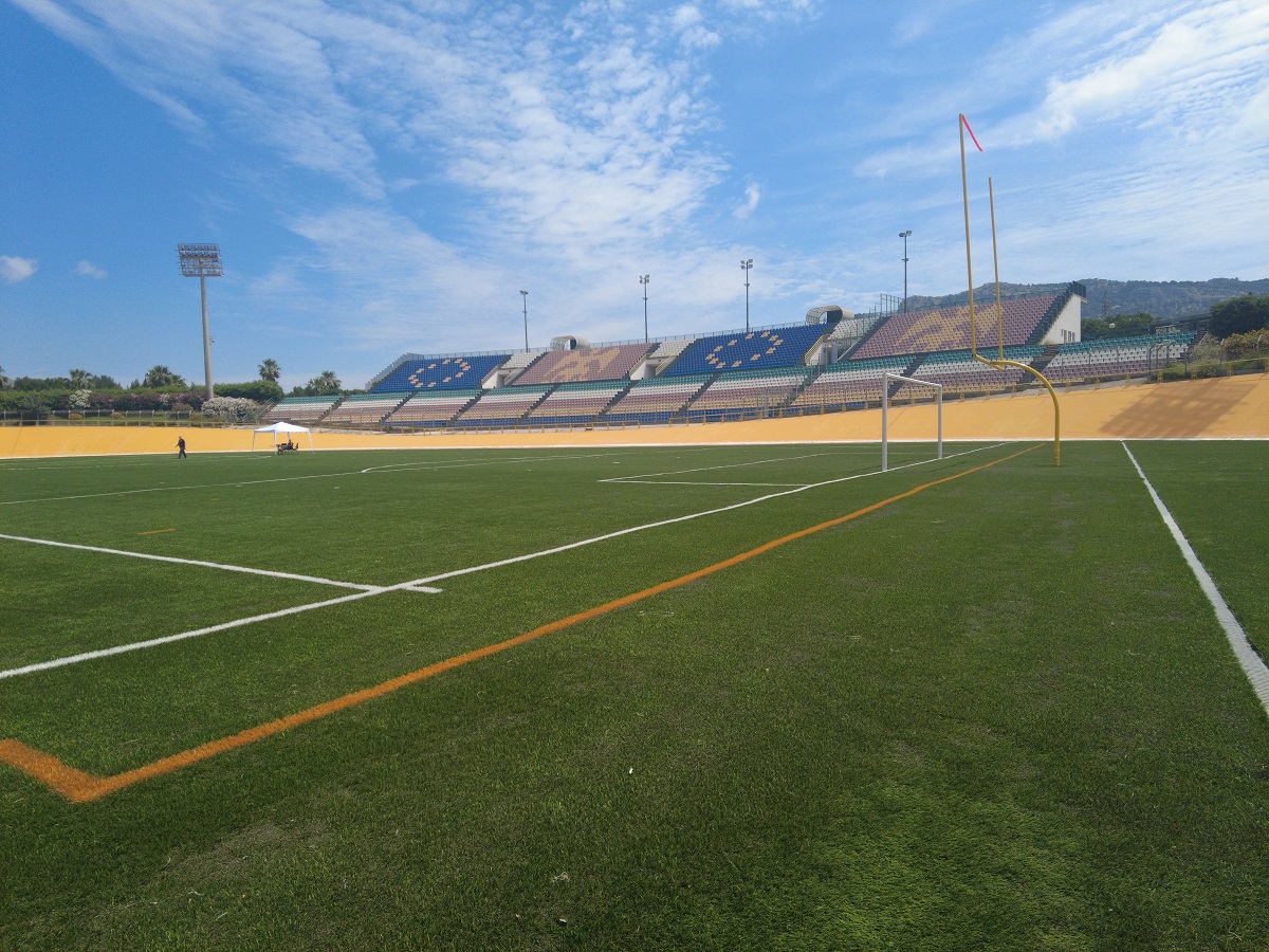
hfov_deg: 81.7
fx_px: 733
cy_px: 476
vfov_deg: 66.0
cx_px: 634
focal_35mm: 20
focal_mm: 4.4
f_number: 1.8
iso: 100
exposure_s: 1/1600
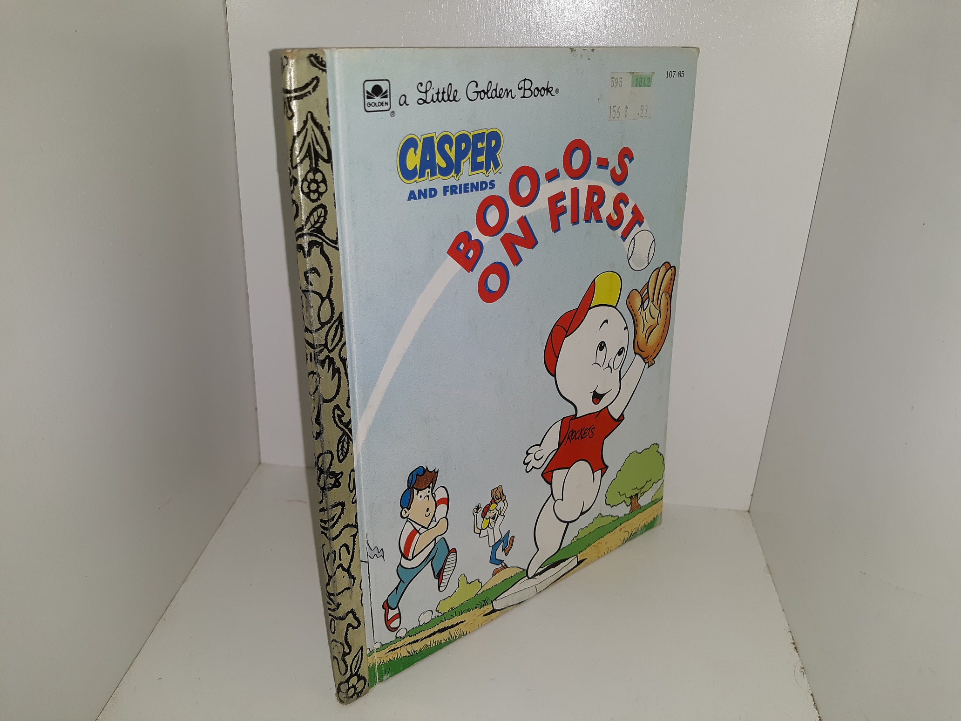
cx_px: 480
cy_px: 360
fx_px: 777
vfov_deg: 49.7
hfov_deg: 63.4
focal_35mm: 28
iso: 40
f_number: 1.7
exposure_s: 1/242
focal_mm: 3.7
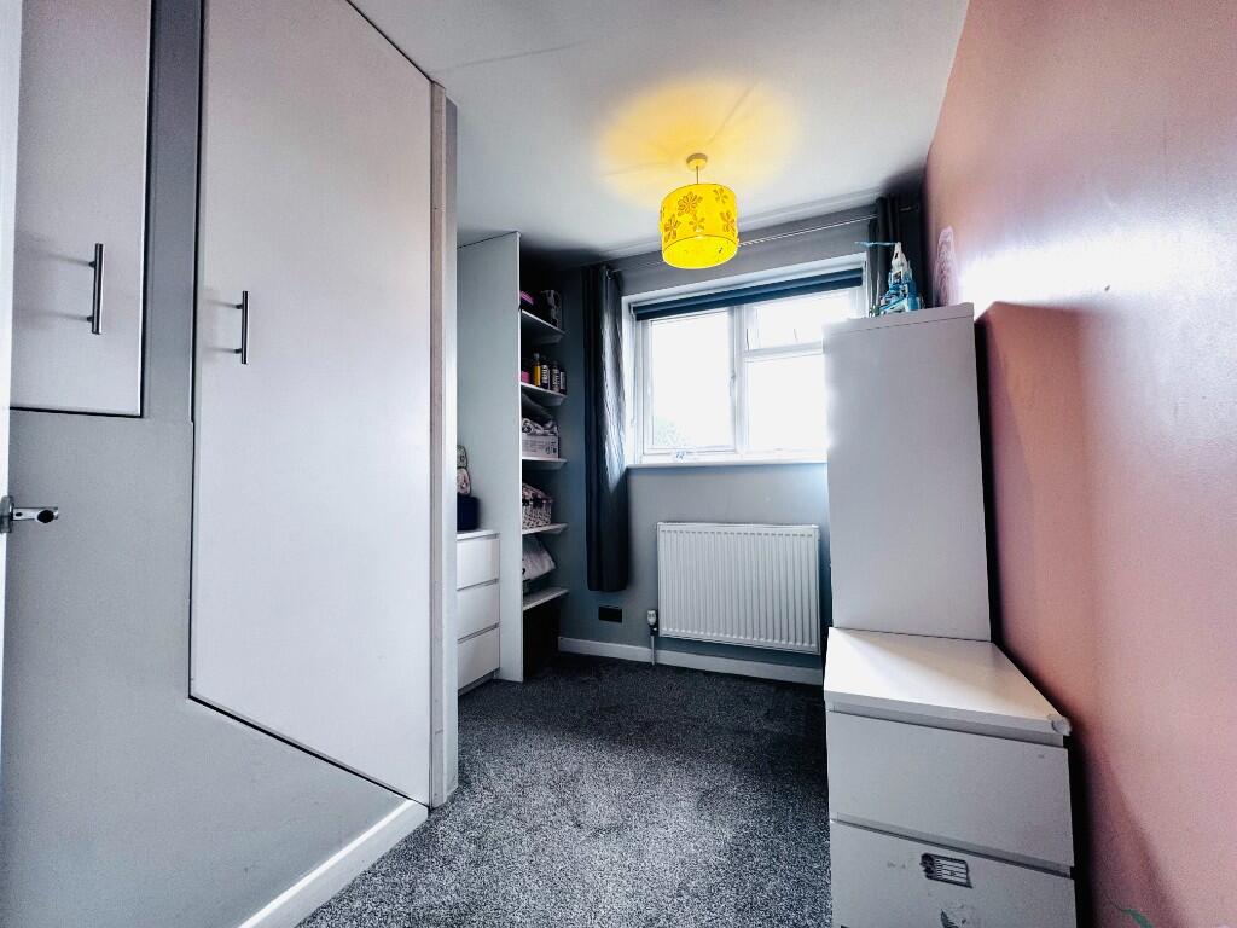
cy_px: 464
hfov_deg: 102.1
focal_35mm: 14
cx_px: 618
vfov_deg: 85.7
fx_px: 500
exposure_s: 1/99
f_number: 2.2
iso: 64
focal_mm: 2.22
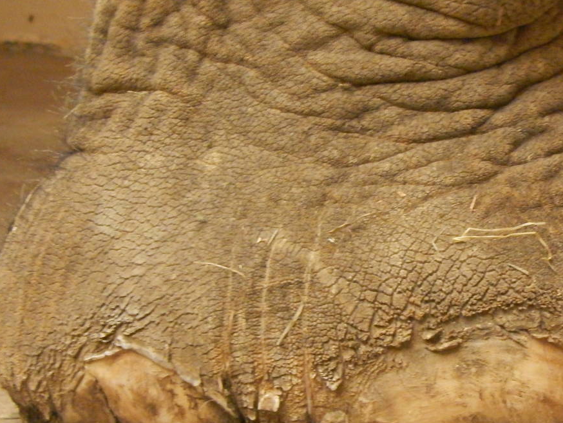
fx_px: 20092
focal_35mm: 1235
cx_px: 445
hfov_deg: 1.6
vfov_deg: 1.2
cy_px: 285
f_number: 5.8
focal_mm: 120
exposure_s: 1/10
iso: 800
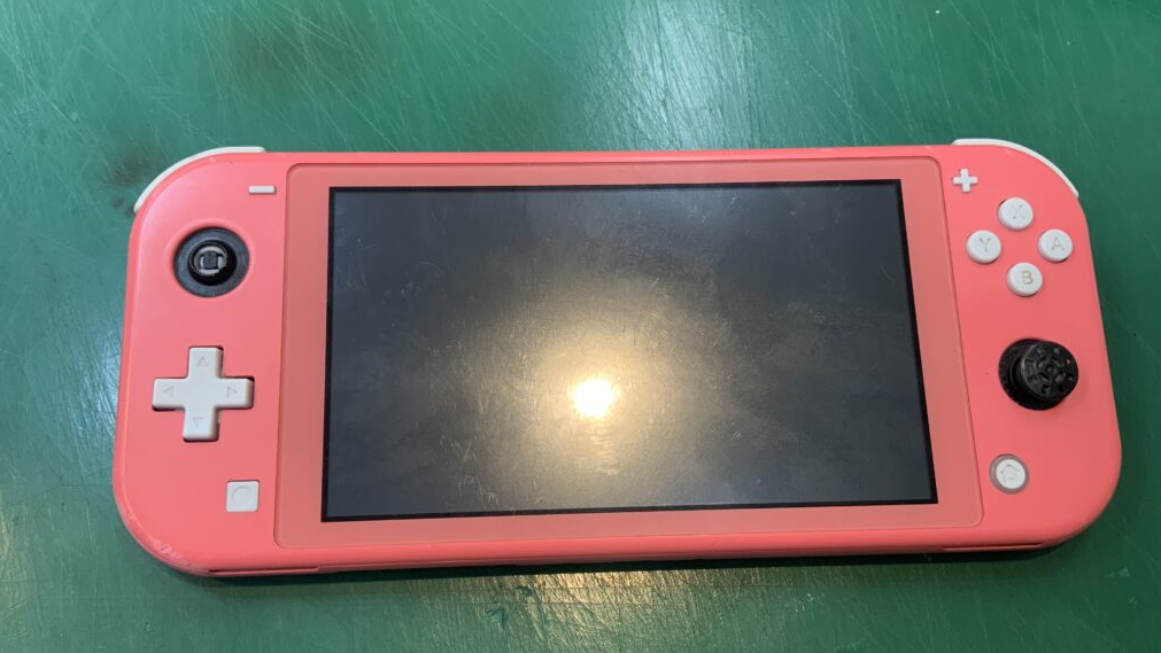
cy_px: 366
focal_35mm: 32
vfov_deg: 36.6
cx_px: 585
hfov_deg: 61.0
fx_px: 985
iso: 50
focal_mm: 3
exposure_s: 1/50
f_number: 1.8
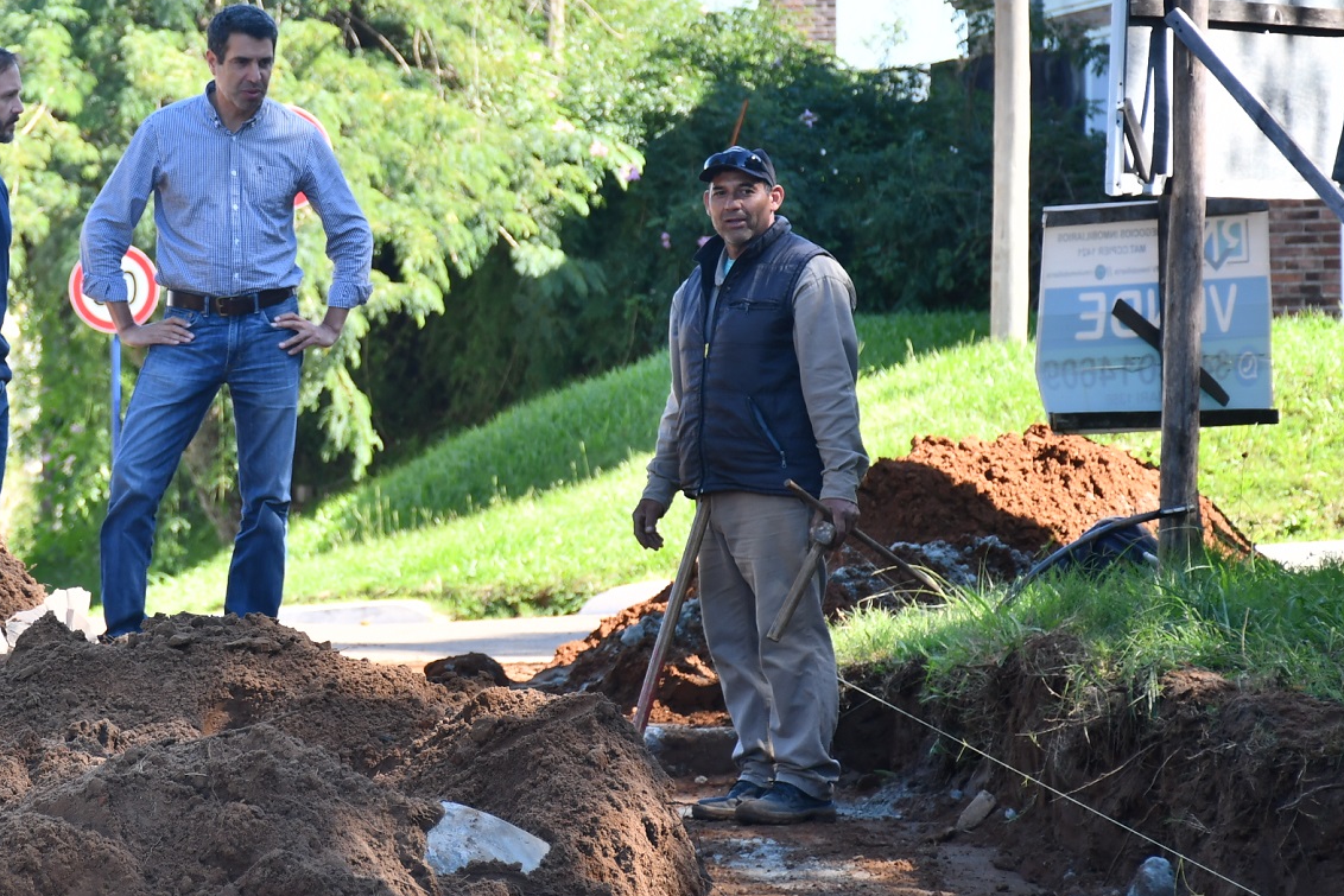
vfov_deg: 6.5
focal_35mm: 212
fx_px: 7915
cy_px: 316
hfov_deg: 9.7
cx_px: 218
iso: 100
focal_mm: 80
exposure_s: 1/125
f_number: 5.3
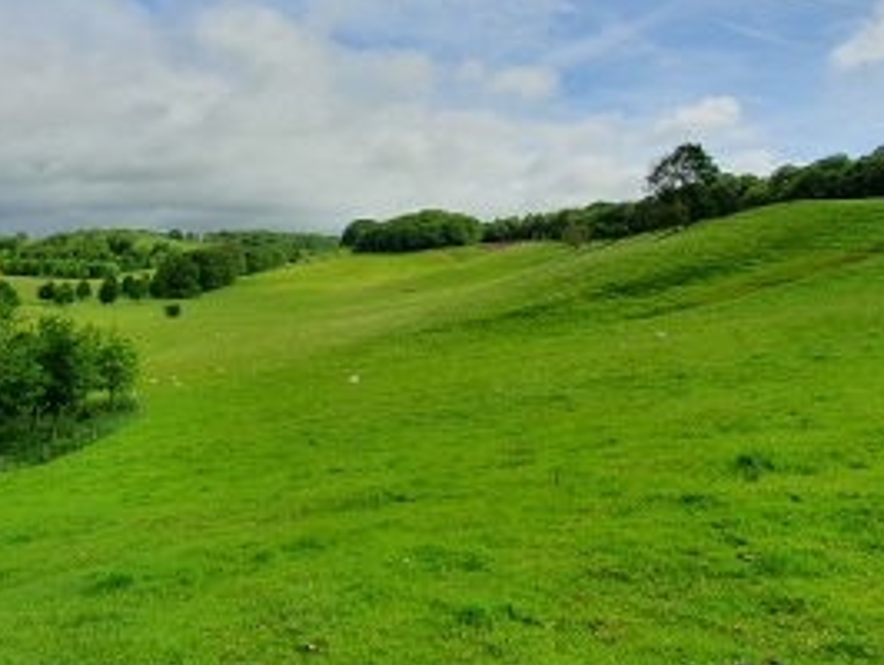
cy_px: 229
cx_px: 366
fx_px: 562
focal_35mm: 22
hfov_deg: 75.7
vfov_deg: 59.9
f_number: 2.2
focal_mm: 1.8
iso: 50
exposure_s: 1/1272
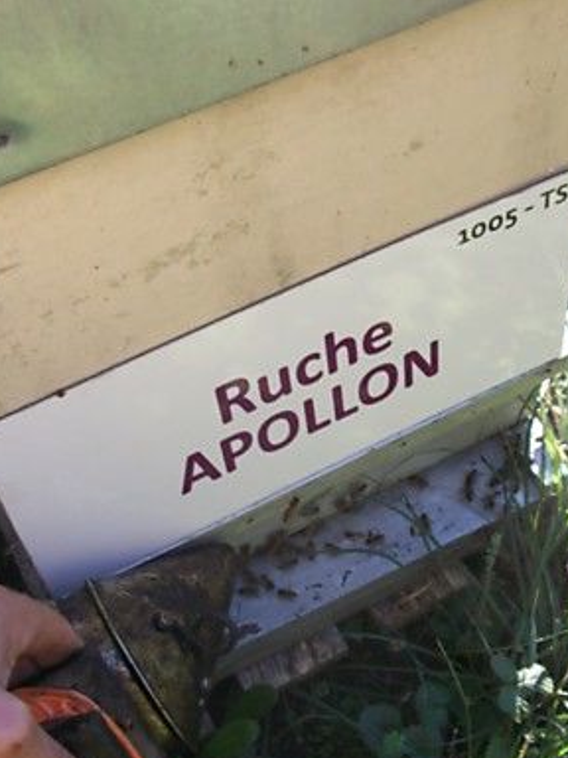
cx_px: 276
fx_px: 1094
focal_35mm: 50
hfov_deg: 29.1
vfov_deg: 38.2
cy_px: 401
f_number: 2.9
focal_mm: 5.7
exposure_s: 1/160
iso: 80
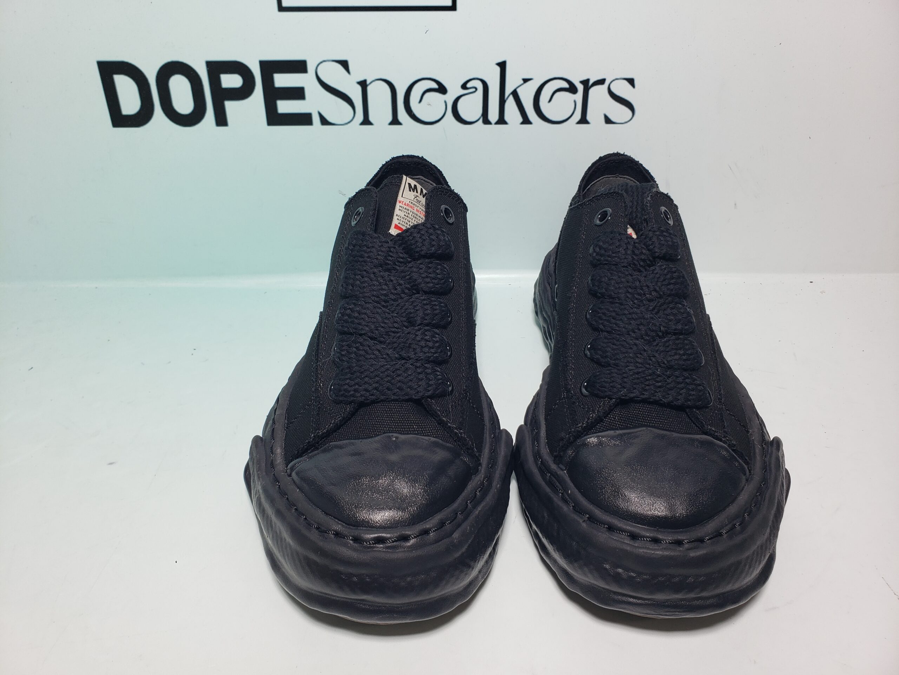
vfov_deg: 53.1
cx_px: 450
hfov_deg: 67.3
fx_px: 675
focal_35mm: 26
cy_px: 338
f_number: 2.4
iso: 50
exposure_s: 1/165
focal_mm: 4.3
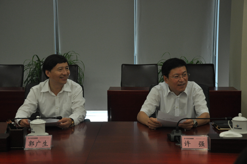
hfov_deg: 28.1
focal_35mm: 72
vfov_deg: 18.9
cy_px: 82
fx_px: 493
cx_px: 124
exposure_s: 1/125
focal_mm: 48
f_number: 5.6
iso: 800
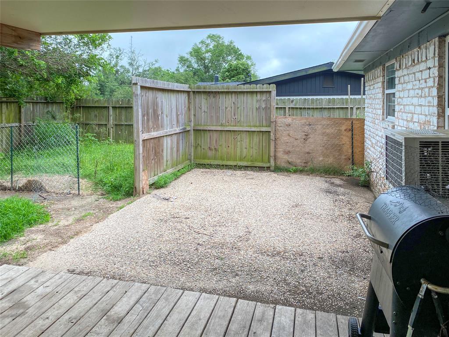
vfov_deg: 53.1
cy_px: 168
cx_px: 224
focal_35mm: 26
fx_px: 337
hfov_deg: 67.3
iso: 32
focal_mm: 4.25
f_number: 1.8
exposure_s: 1/208
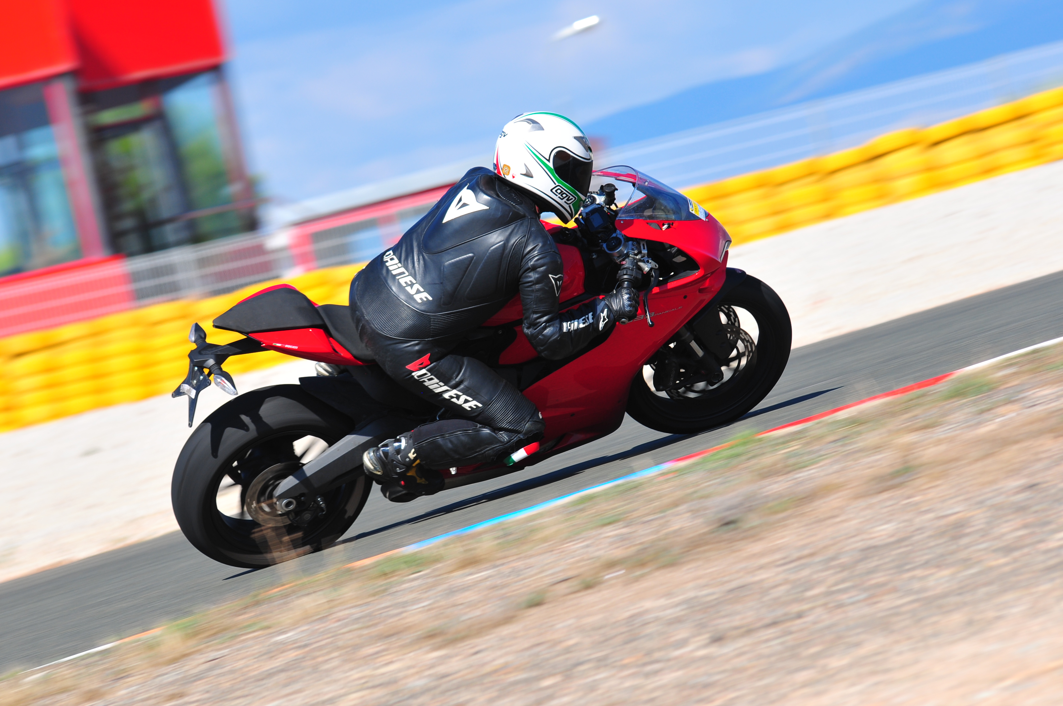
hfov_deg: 6.9
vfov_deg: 4.6
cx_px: 532
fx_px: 8847
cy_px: 353
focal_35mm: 300
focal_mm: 200
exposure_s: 1/320
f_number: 8
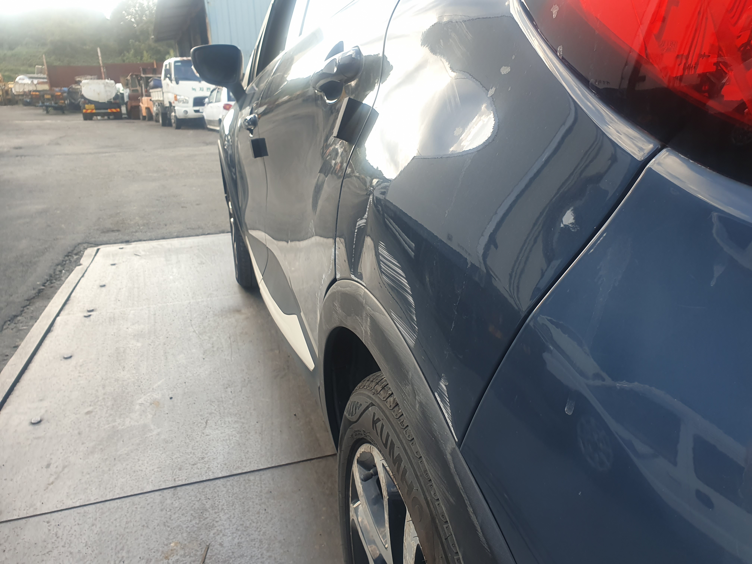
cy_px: 282
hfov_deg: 67.3
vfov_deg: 53.1
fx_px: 565
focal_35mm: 26
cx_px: 376
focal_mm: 4.32
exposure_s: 1/161
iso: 50
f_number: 2.4
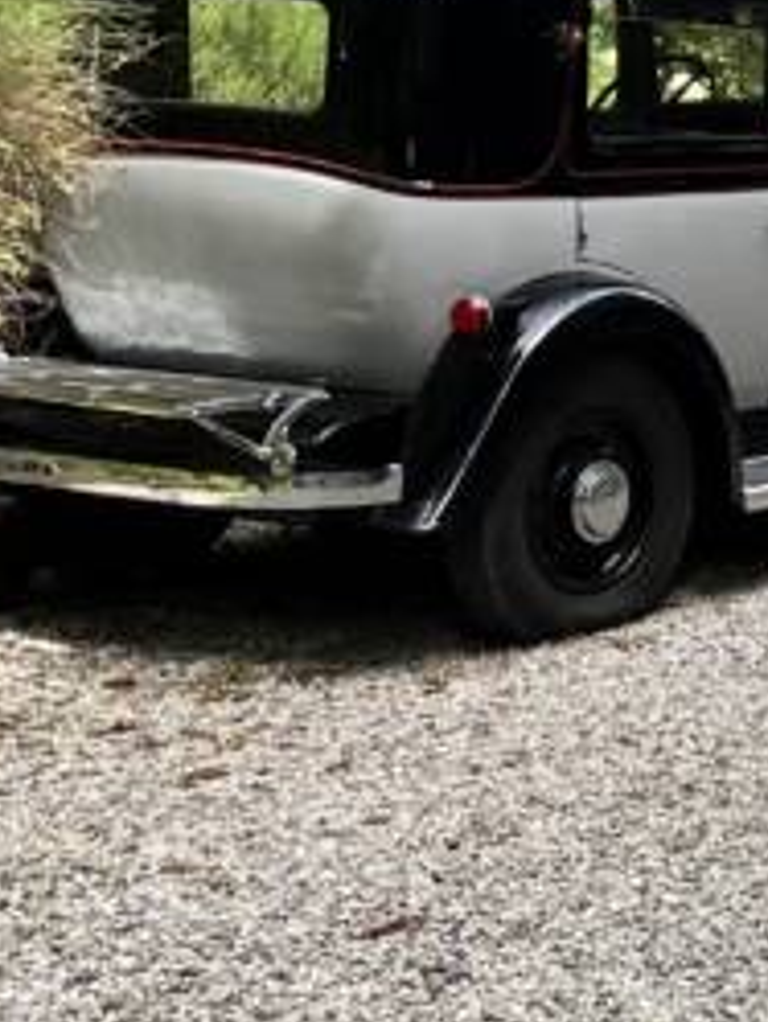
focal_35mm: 107
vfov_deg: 18.1
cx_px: 1540
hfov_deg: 12.2
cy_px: 135
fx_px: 3163
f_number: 1.6
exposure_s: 1/1163
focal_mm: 5.1
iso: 50
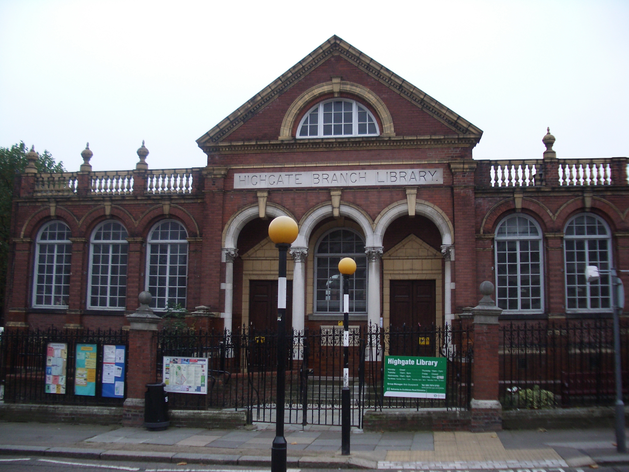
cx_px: 314
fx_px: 636
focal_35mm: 35
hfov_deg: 52.6
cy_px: 236
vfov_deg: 40.7
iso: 100
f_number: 2.6
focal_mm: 5.8
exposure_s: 1/80
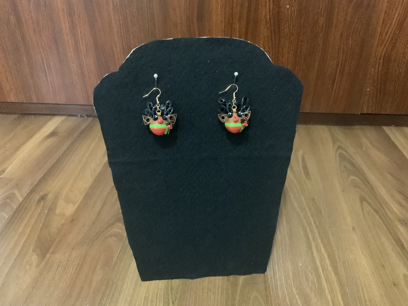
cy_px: 153
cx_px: 204
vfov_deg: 48.2
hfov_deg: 61.7
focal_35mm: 29
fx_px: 342
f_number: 1.8
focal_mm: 3
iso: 500
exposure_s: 1/20
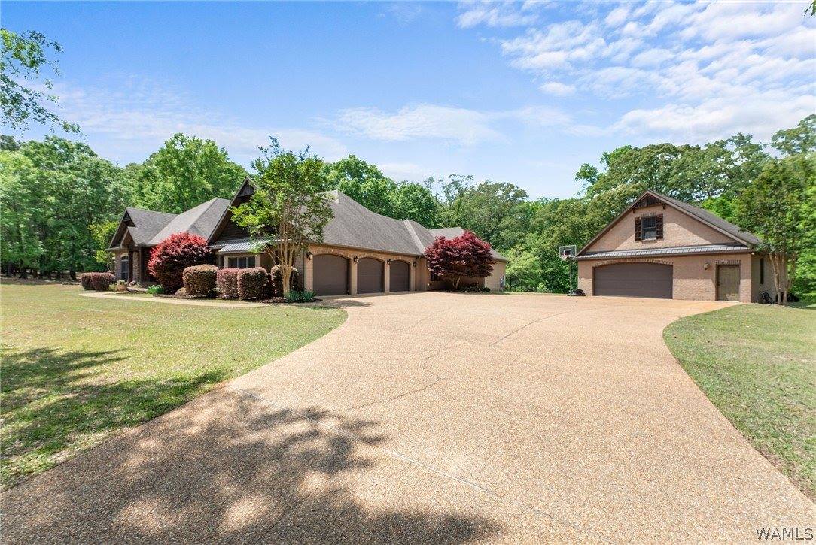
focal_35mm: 14
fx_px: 318
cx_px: 408
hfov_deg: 104.2
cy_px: 272
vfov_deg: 81.3
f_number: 8
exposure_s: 1/80
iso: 100
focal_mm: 14
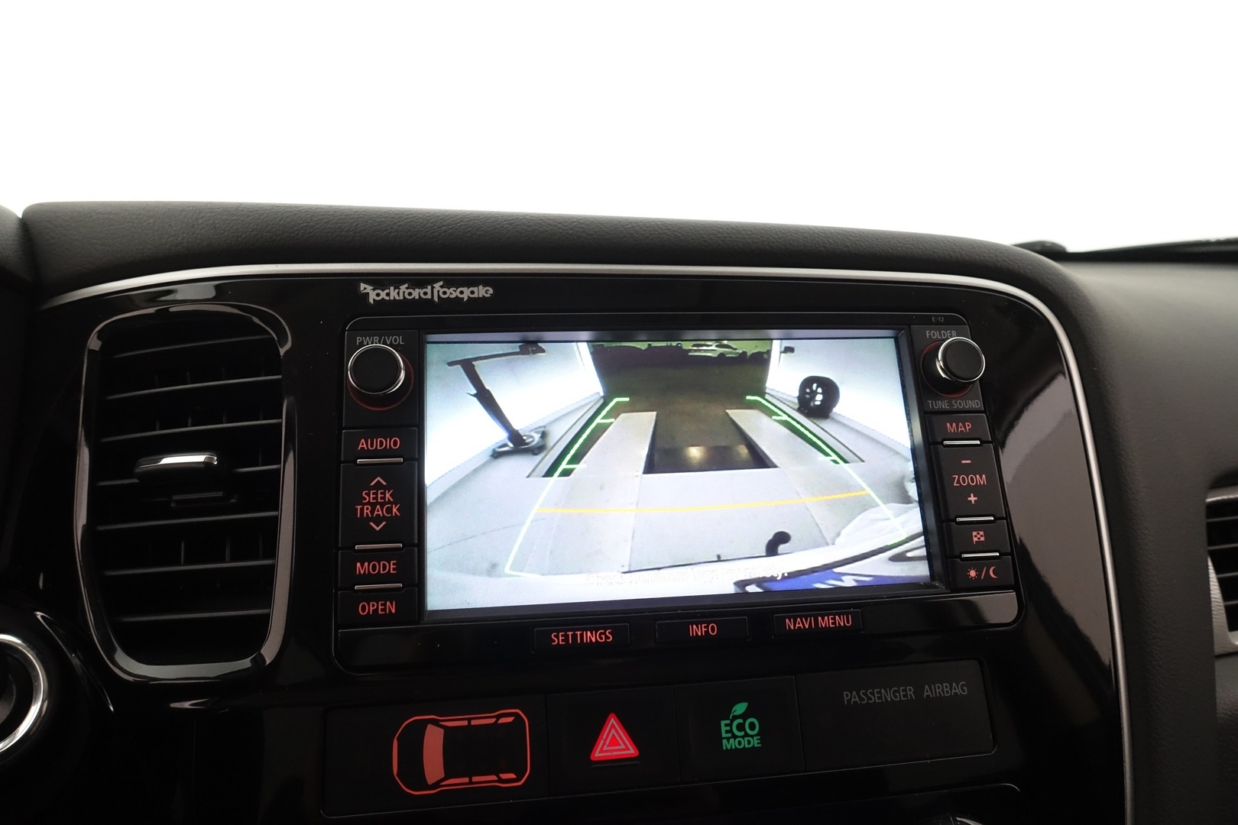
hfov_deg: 73.7
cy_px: 412
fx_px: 825
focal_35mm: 24
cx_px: 619
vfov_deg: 53.1
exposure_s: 1/30
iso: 1000
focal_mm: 8.8
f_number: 4
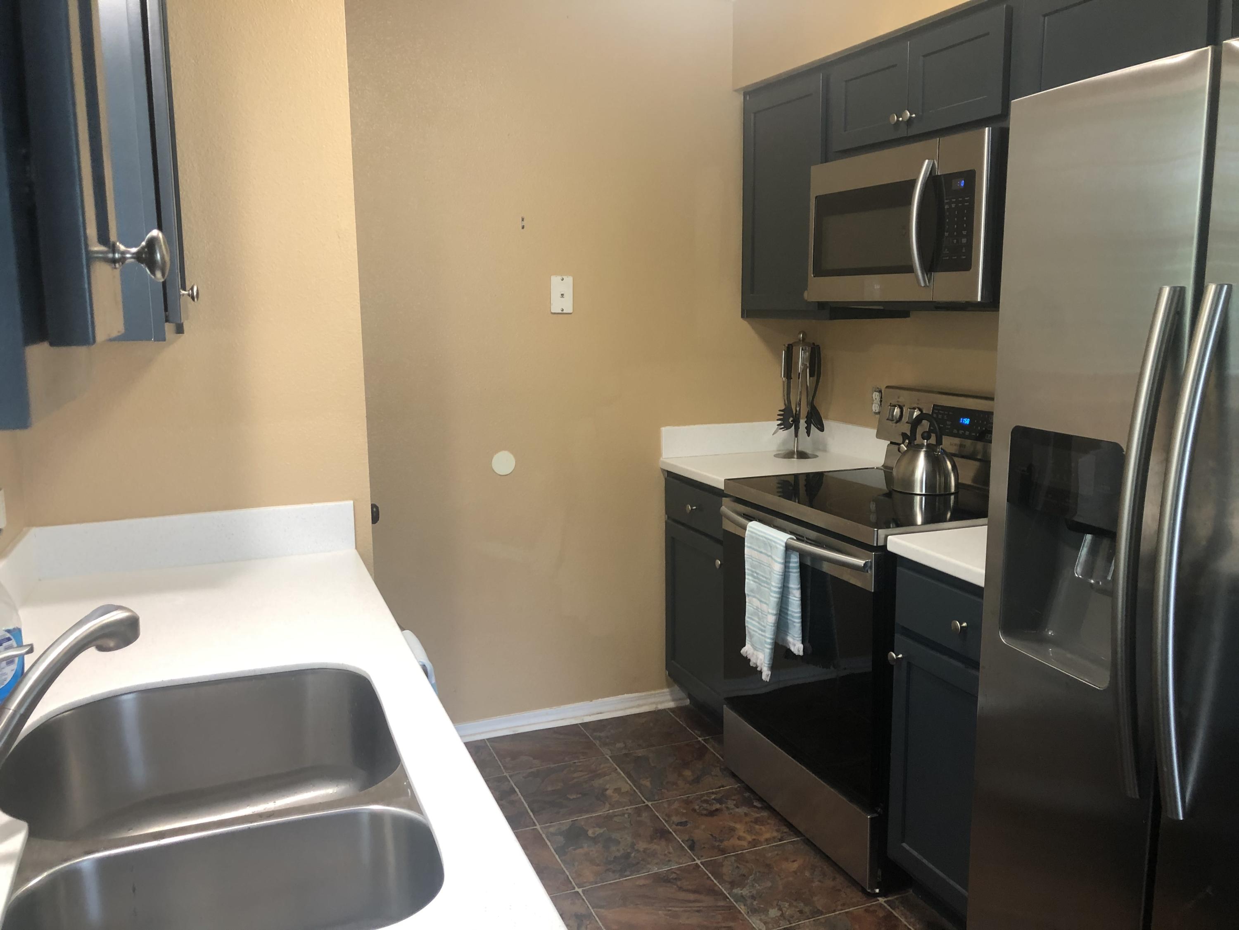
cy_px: 465
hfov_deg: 63.4
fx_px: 1002
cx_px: 620
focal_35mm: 28
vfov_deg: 49.7
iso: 50
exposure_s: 1/15
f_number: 1.8
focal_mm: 4
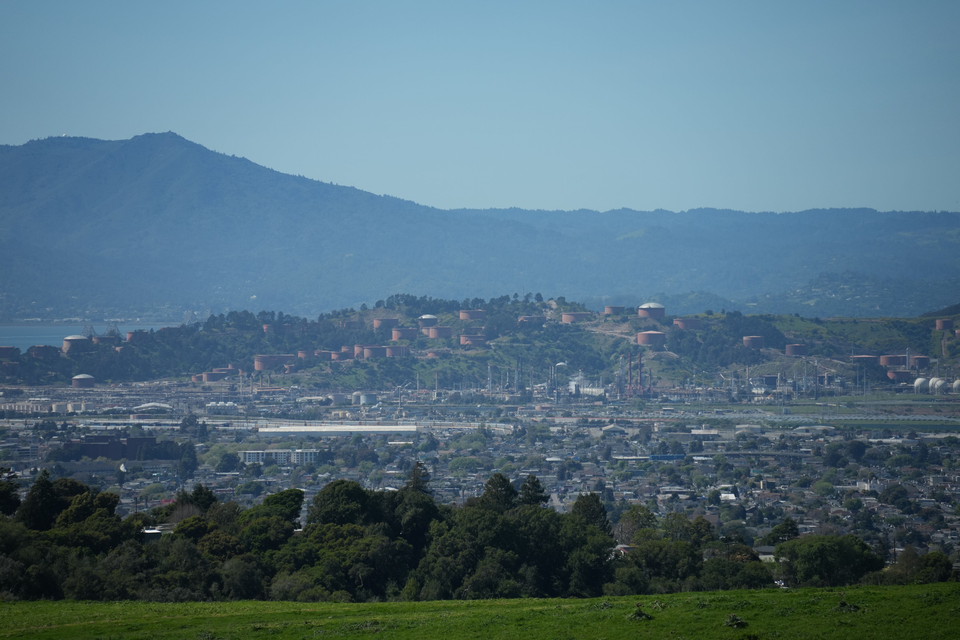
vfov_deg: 6.5
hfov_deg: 9.8
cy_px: 320
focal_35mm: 210
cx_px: 480
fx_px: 5600
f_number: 7.1
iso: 500
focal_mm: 210
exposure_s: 1/2500
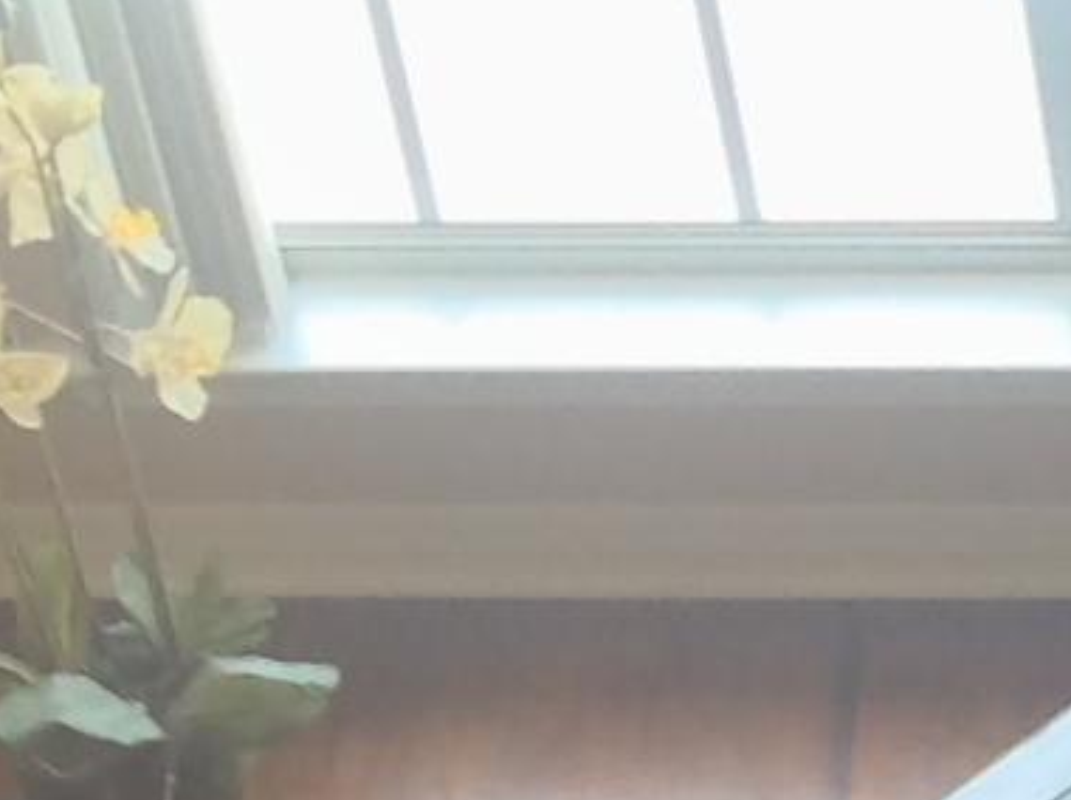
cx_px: 2294
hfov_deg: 7.9
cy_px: 1792
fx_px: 7385
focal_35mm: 239
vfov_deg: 6.0
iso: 80
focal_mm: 4.28
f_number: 2.4
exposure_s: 1/15
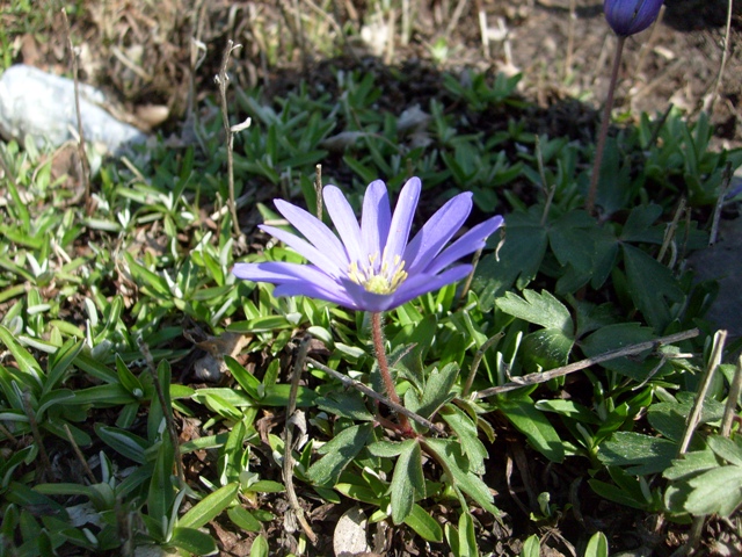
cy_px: 278
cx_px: 371
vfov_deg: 40.7
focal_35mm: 35
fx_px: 750
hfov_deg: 52.6
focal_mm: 5.8
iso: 80
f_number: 2.8
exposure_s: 1/1000
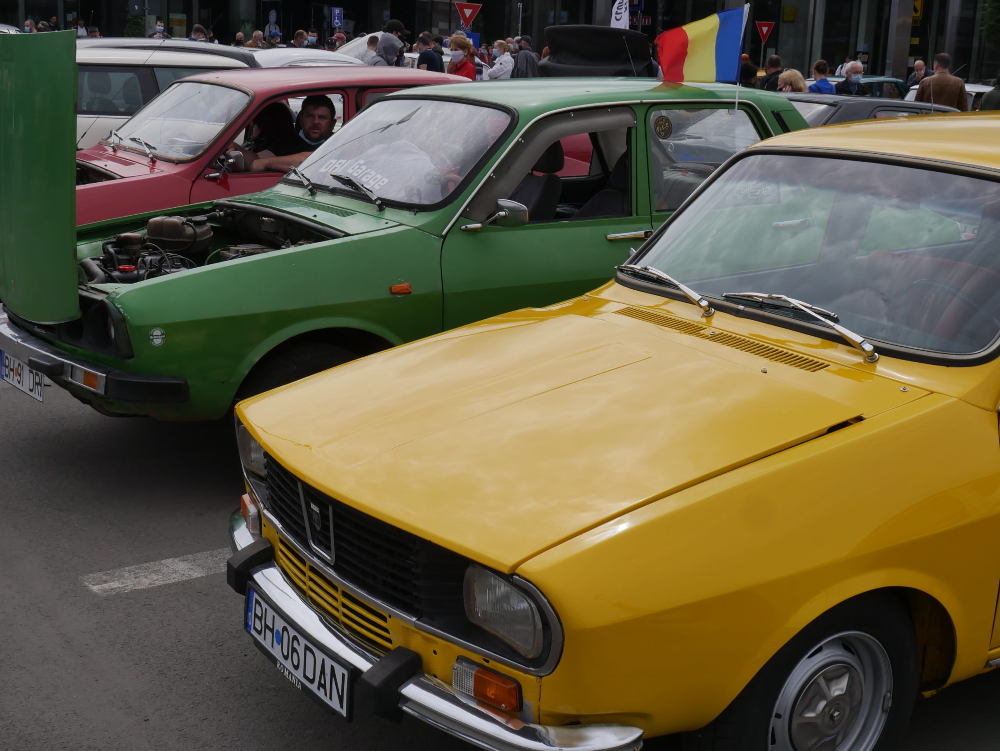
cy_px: 363
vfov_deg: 30.3
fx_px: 1387
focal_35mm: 48
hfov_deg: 39.6
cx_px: 516
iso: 200
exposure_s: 1/640
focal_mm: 20
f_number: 10
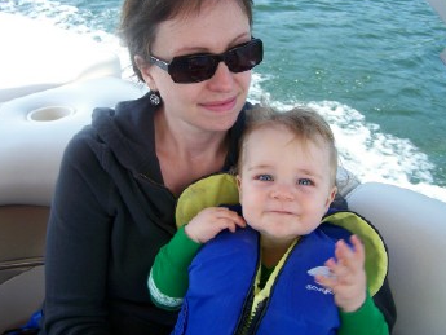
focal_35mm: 44
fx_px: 567
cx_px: 222
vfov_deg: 32.9
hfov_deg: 42.9
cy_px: 159
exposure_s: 1/320
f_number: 2.8
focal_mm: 6.3
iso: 80
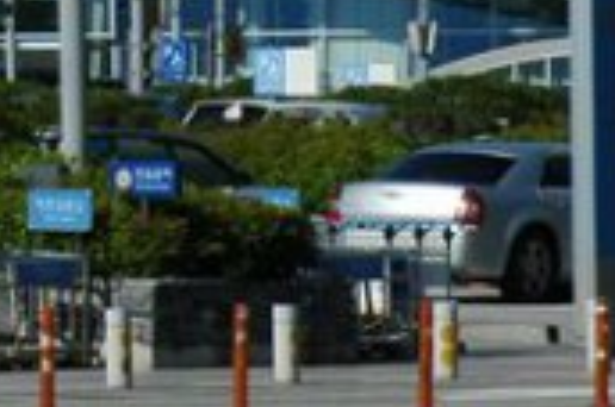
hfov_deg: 5.5
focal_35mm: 368
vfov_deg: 3.7
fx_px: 6279
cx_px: -408
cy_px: -334
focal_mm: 55
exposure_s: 1/400
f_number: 11
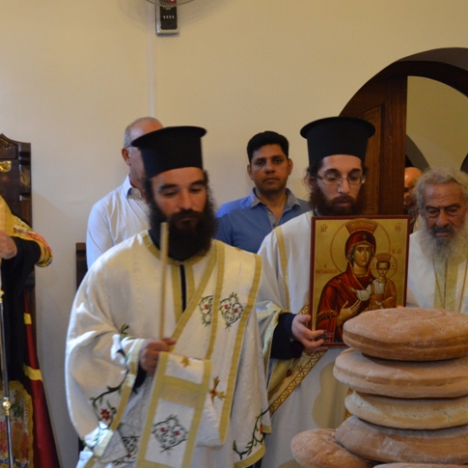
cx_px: 93
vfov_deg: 32.1
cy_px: 296
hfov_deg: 31.5
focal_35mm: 53
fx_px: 808
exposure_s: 1/30
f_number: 3.8
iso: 2000
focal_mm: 21
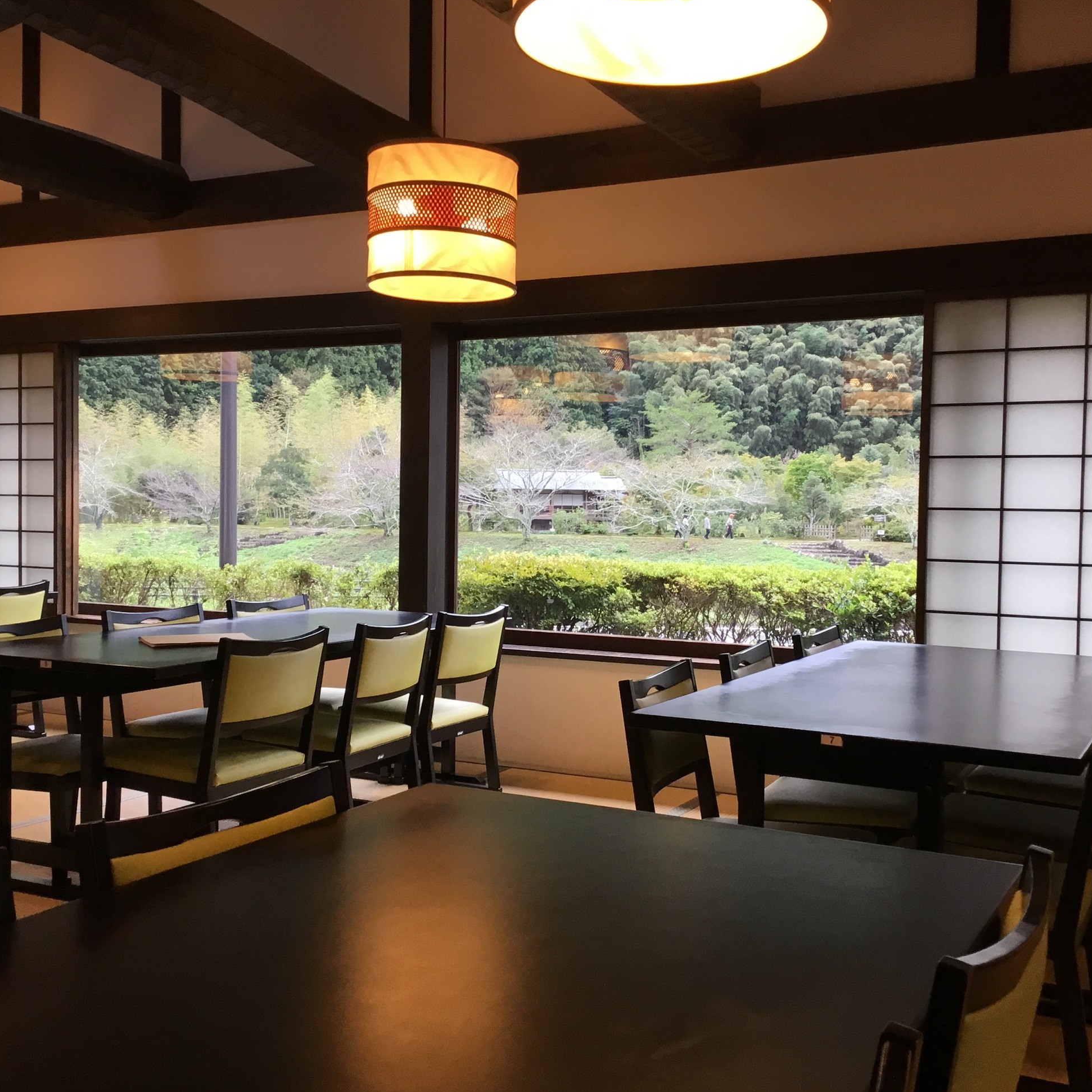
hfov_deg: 44.9
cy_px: 550
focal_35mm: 37
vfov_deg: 44.9
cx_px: 564
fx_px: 1321
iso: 25
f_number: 2.4
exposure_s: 1/40
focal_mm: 3.3
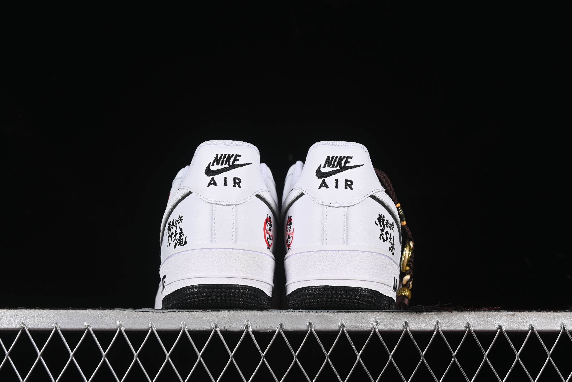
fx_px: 1192
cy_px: 191
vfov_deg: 18.2
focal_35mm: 75
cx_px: 286
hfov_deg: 27.0
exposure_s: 1/100
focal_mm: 50
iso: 160
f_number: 8
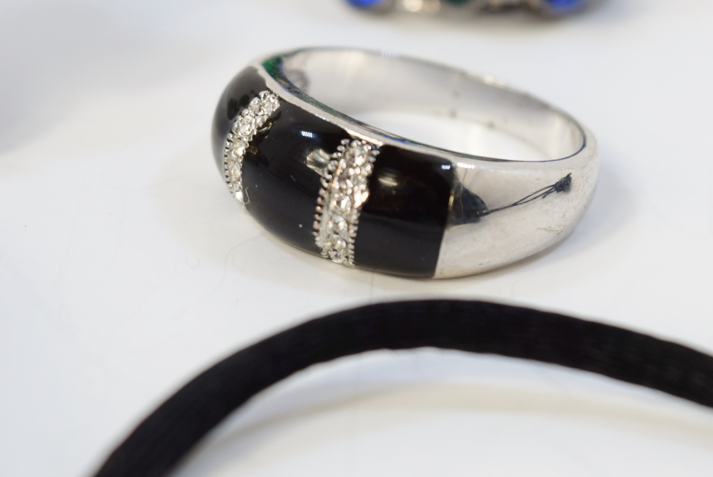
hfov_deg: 14.5
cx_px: 305
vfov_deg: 9.7
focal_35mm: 141
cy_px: 125
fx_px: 2792
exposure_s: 1/125
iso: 400
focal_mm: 55
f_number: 8
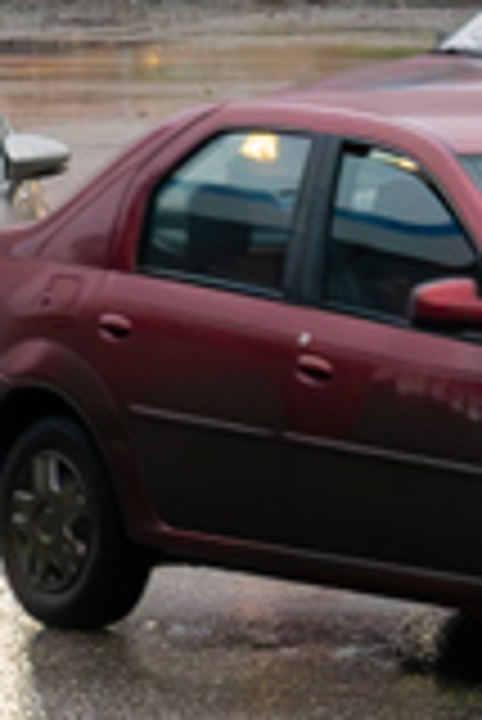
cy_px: -428
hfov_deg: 3.2
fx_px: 8556
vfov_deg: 4.8
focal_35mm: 427
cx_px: -1000
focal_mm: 38
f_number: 5.6
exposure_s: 1/100
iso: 800
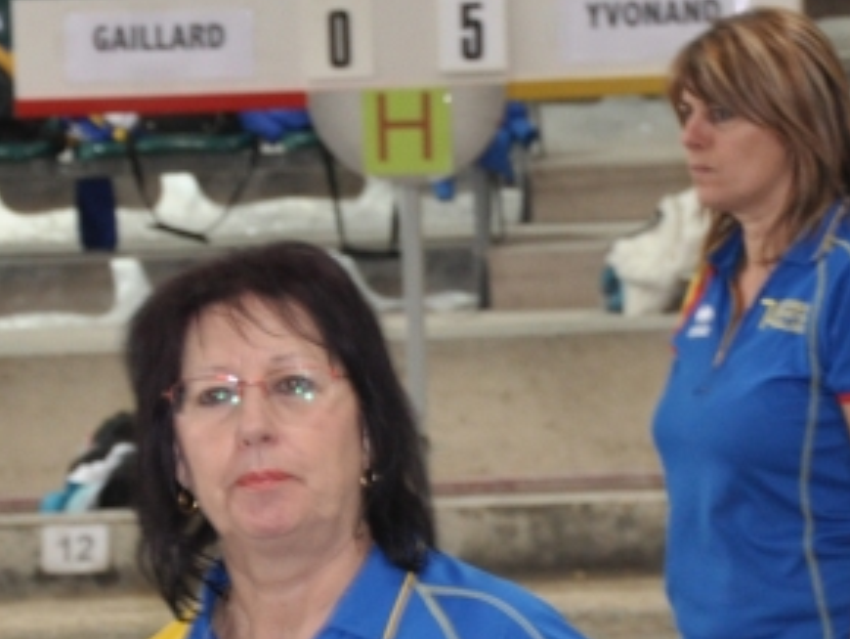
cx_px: 378
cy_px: 693
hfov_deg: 5.5
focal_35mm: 357
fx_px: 8773
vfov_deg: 4.2
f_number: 5.3
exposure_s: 1/60
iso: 800
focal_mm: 80
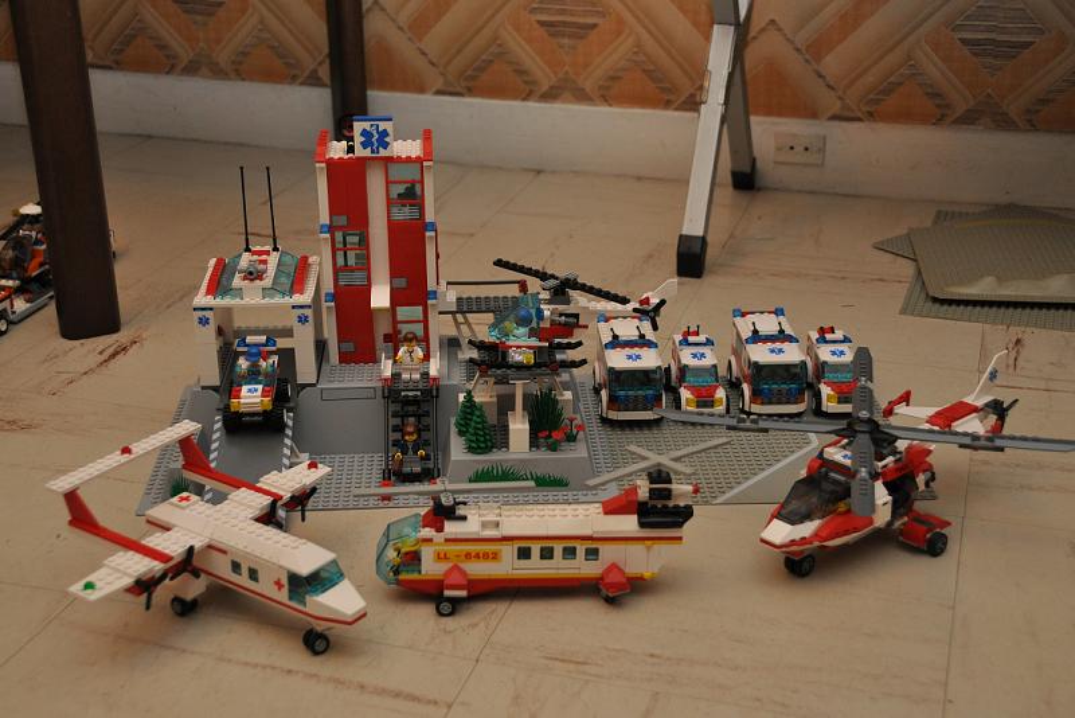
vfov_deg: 26.5
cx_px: 538
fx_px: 1523
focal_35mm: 51
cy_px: 359
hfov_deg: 38.9
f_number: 4.2
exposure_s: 1/60
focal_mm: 34
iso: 800
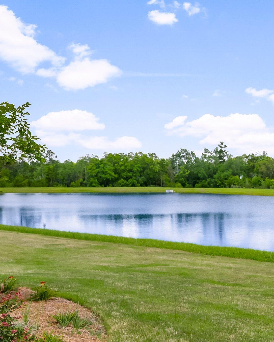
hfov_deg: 29.4
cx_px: 191
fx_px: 517
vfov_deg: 36.7
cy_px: 170
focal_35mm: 51
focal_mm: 24
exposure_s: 1/400
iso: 400
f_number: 8
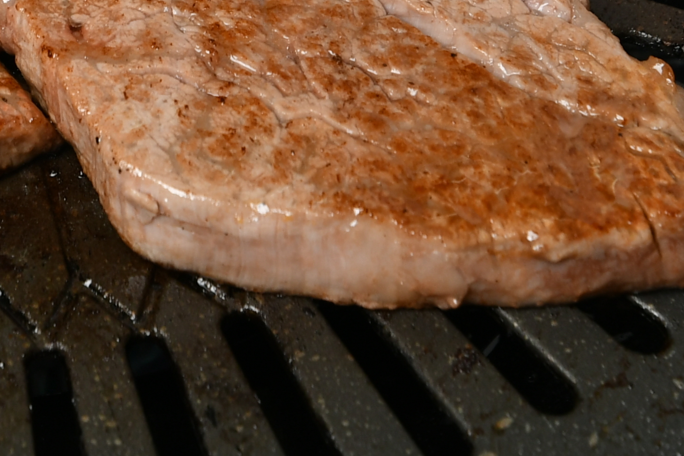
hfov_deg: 7.2
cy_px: -337
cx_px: -81
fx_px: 5433
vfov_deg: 4.8
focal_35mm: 286
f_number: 5.6
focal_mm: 50
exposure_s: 1/200
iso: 125
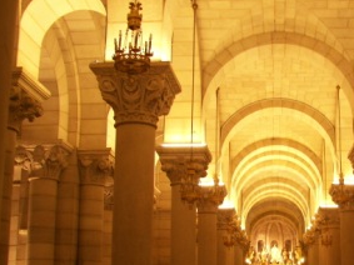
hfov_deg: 33.0
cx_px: 274
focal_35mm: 57
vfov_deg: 25.5
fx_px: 583
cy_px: 170
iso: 100
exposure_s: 1/5
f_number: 2.8
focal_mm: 6
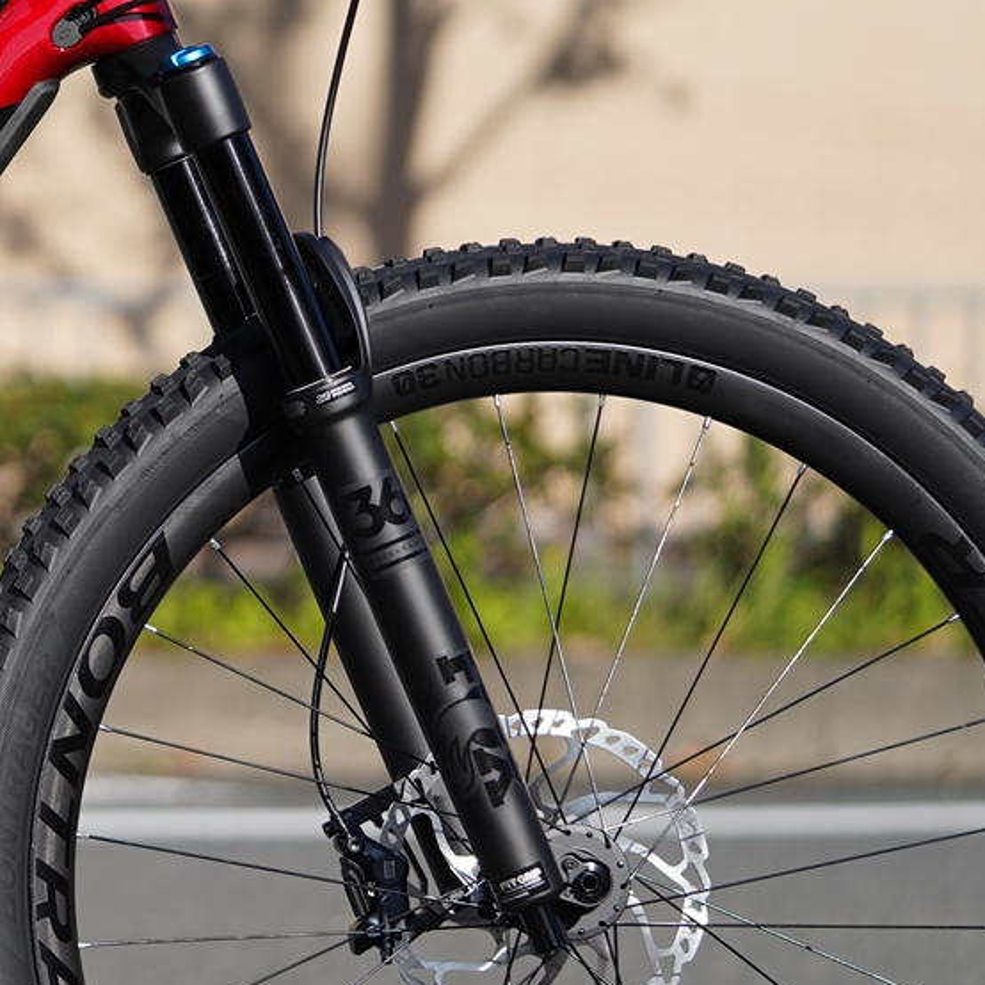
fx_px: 3734
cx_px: 292
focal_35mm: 116
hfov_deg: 15.0
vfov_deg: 15.0
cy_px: 496
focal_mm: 90
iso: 100
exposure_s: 1/2000
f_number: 2.8
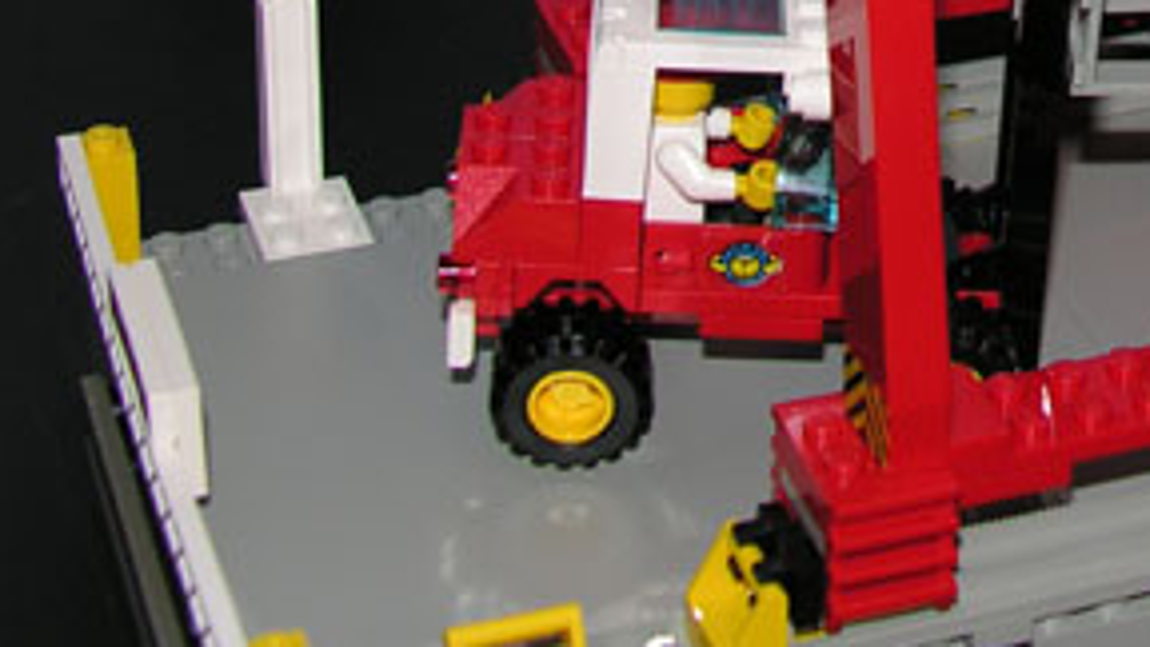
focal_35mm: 112
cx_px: 1238
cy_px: -475
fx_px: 3415
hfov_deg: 18.4
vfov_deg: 10.3
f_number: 2.8
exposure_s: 1/60.1
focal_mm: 9.5
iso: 50
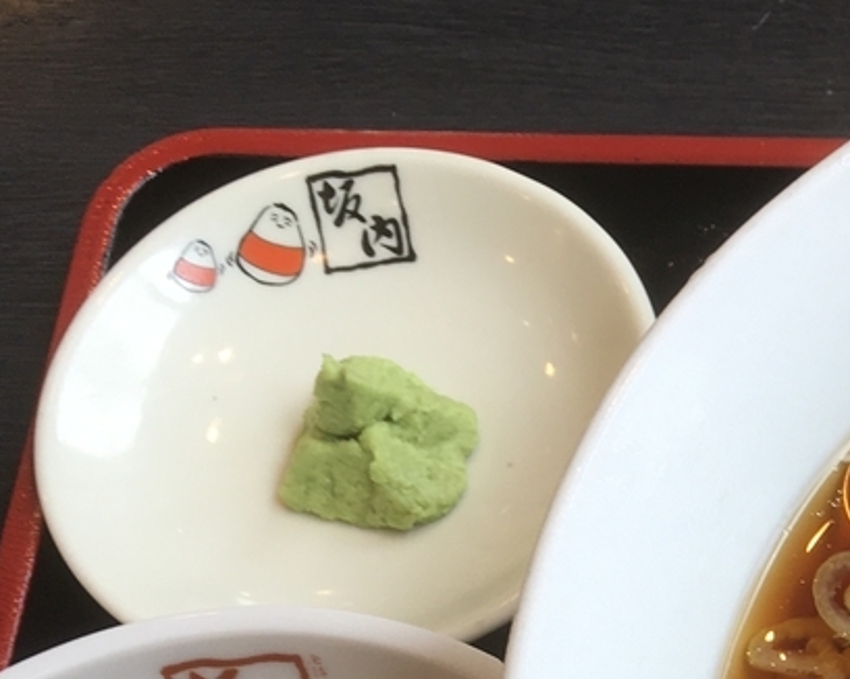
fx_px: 2088
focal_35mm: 83
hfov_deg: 20.9
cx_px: 1112
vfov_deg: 17.4
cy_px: 882
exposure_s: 1/60
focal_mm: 4.15
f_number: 2.2
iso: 25
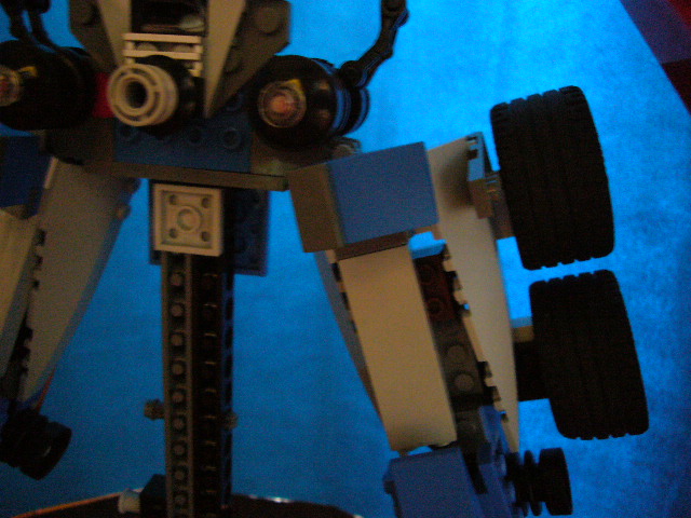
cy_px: 259
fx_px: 559
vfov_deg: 49.7
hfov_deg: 63.4
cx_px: 346
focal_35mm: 28
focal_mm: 4.6
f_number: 2.8
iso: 400
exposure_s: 1/8
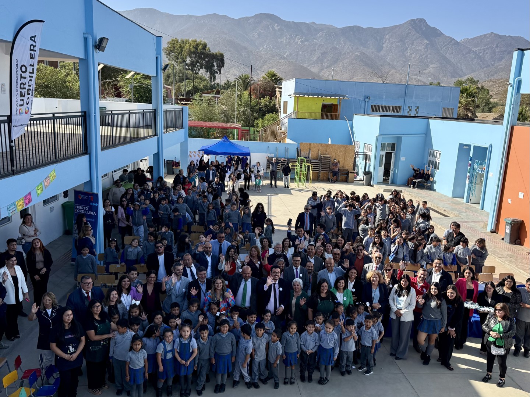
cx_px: 265
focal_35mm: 24
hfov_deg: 71.6
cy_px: 198
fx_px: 367
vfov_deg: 56.8
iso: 100
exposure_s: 1/4167
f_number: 1.78
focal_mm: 6.76
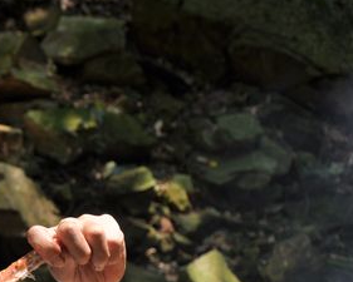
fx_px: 1756
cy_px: 285
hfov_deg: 11.3
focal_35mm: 168
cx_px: -59
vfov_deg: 9.1
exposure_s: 1/125
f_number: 4.8
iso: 250
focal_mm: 48
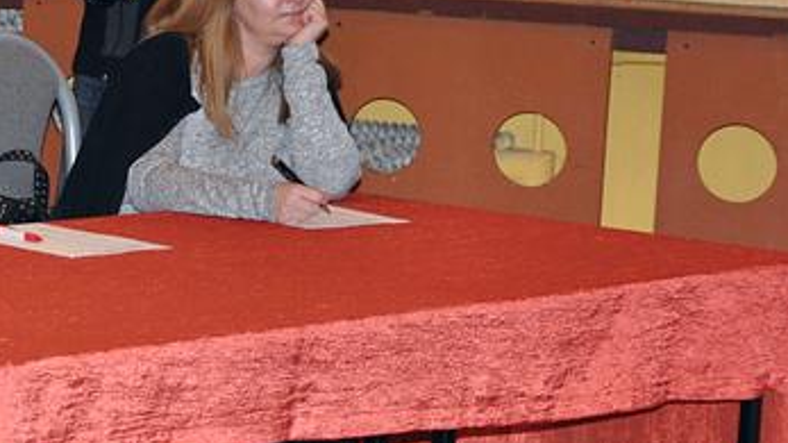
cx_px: -39
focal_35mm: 173
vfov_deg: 7.0
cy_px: 210
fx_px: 3620
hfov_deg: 12.3
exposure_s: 1/60
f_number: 4.8
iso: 1250
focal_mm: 45
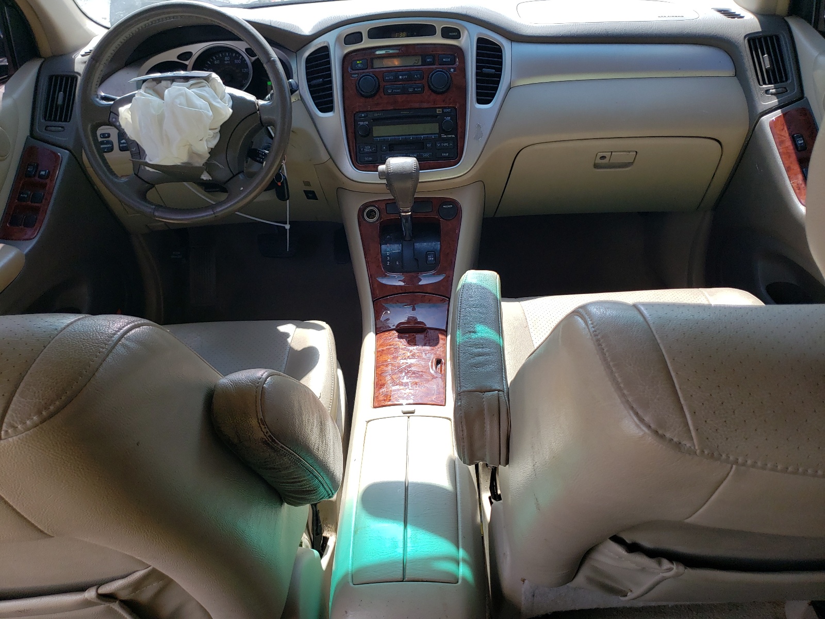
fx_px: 620
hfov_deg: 67.3
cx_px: 412
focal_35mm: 26
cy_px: 310
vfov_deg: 53.1
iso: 50
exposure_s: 1/323
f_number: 1.5
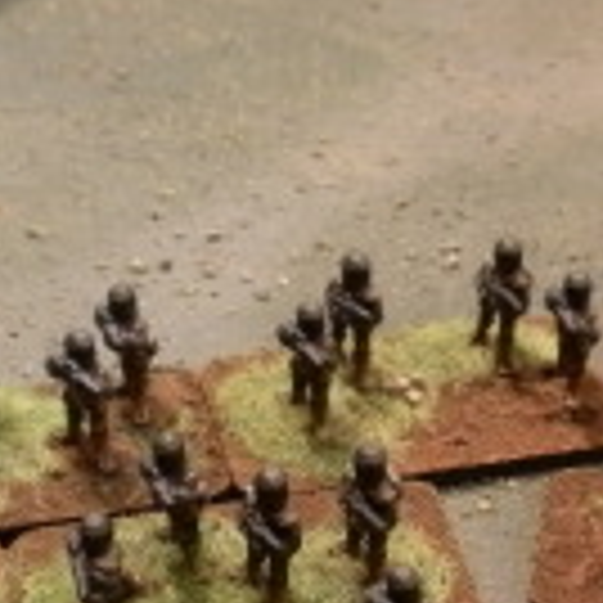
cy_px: 572
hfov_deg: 17.5
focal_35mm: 99
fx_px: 1951
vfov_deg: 17.3
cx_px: 446
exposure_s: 1/80
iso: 400
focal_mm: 5
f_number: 3.1
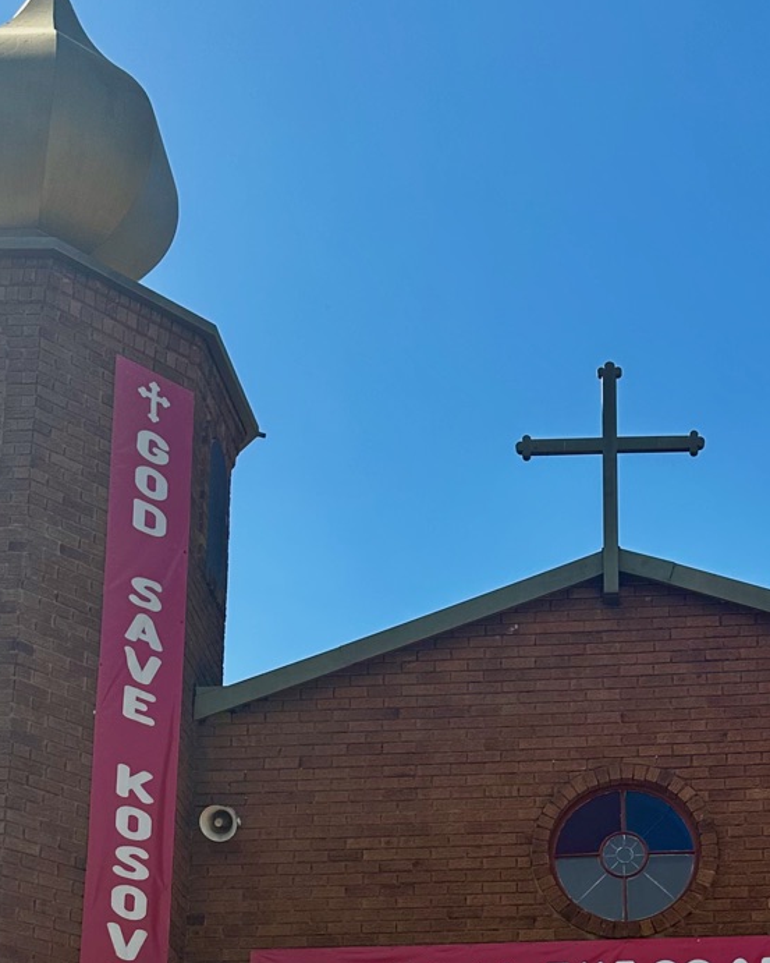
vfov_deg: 28.7
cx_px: 510
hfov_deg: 24.9
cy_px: 996
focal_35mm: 61
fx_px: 1737
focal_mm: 6.86
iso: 80
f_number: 1.78
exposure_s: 1/2252
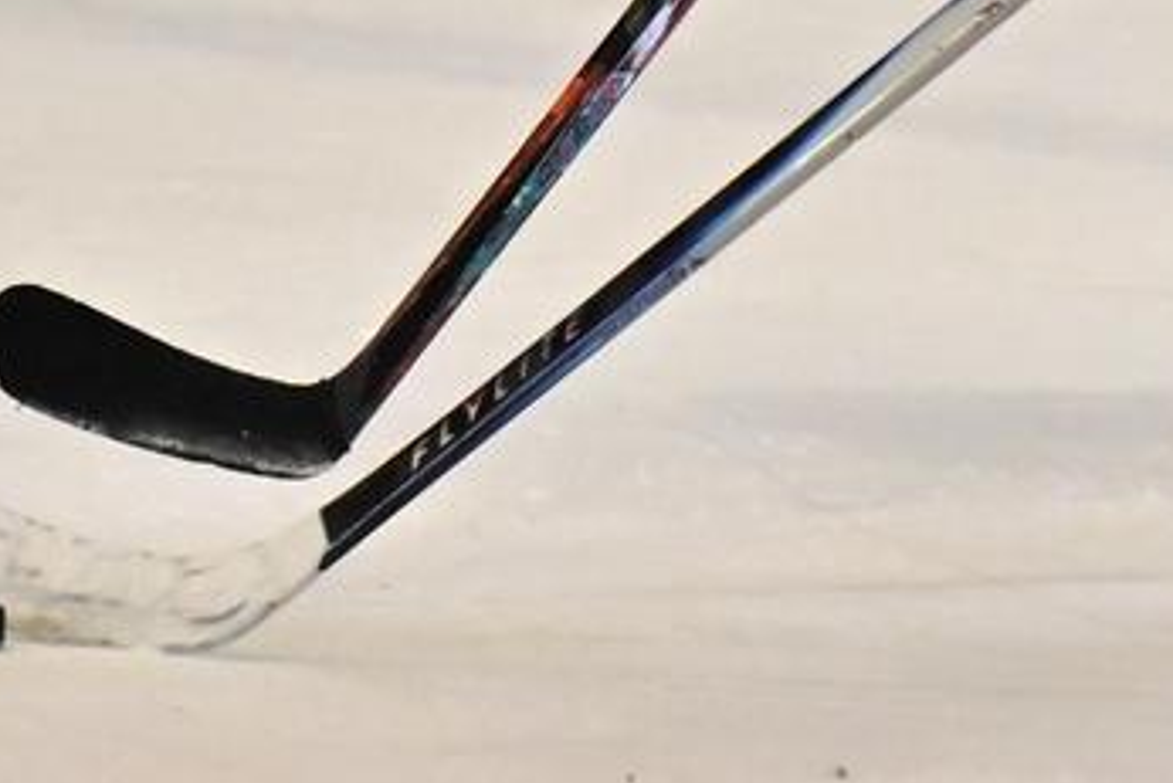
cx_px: 2299
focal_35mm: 1664
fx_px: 54239
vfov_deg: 0.8
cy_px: -710
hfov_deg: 1.2
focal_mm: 200
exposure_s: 1/800
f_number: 2.8
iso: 3200
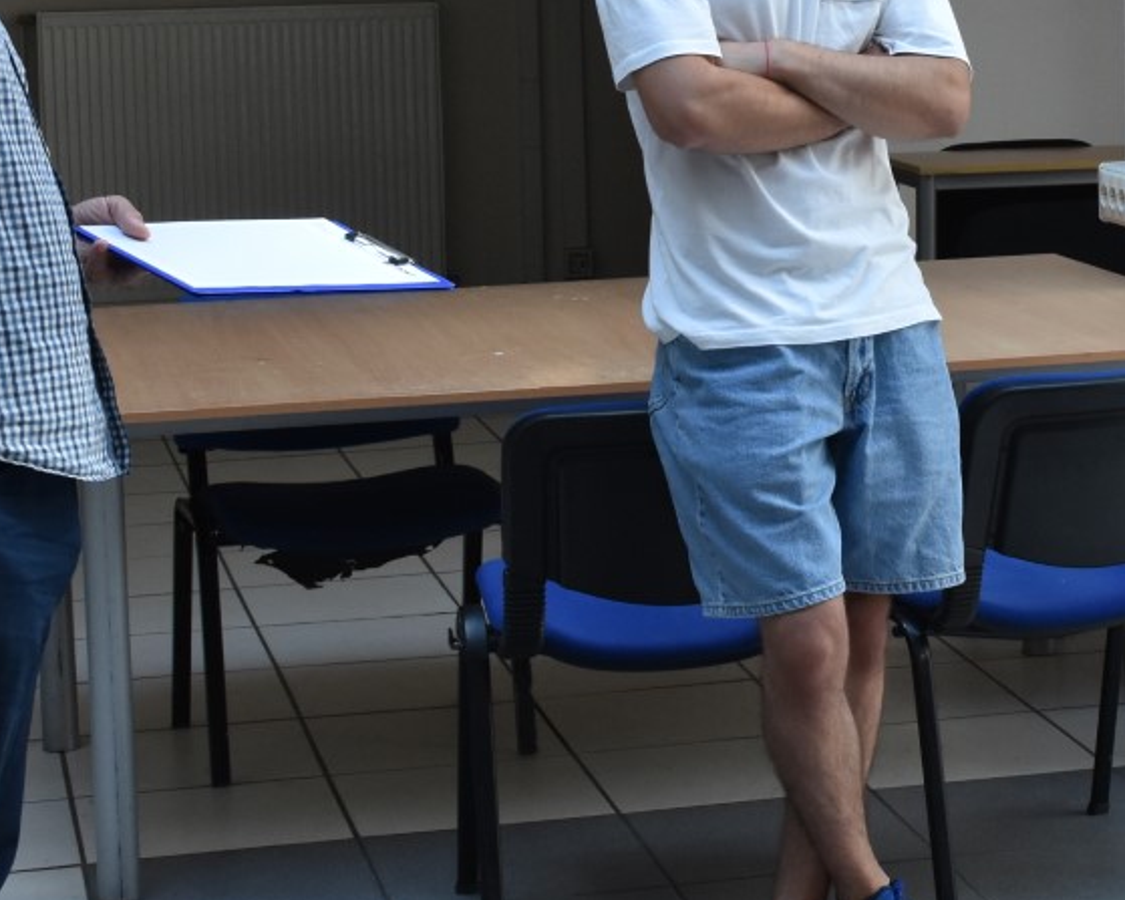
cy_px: 244
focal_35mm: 106
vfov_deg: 14.5
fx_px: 3529
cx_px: 986
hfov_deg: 17.9
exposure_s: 1/160
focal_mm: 26
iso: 800
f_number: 6.3
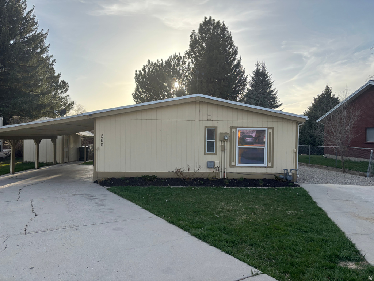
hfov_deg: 67.3
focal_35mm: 26
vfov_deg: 53.1
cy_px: 140
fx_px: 281
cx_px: 187
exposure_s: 1/2242
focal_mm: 5.96
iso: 50
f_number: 1.6
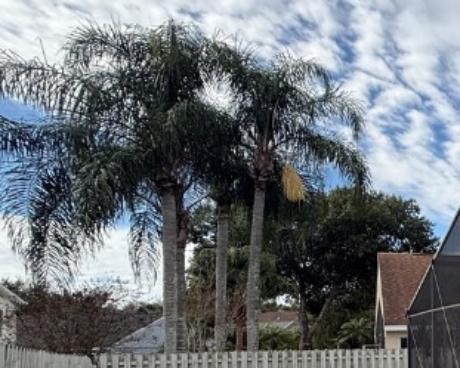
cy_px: 313
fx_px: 613
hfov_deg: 27.5
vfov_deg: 32.2
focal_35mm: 45
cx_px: 698
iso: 50
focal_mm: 2.22
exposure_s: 1/1961
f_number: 2.2
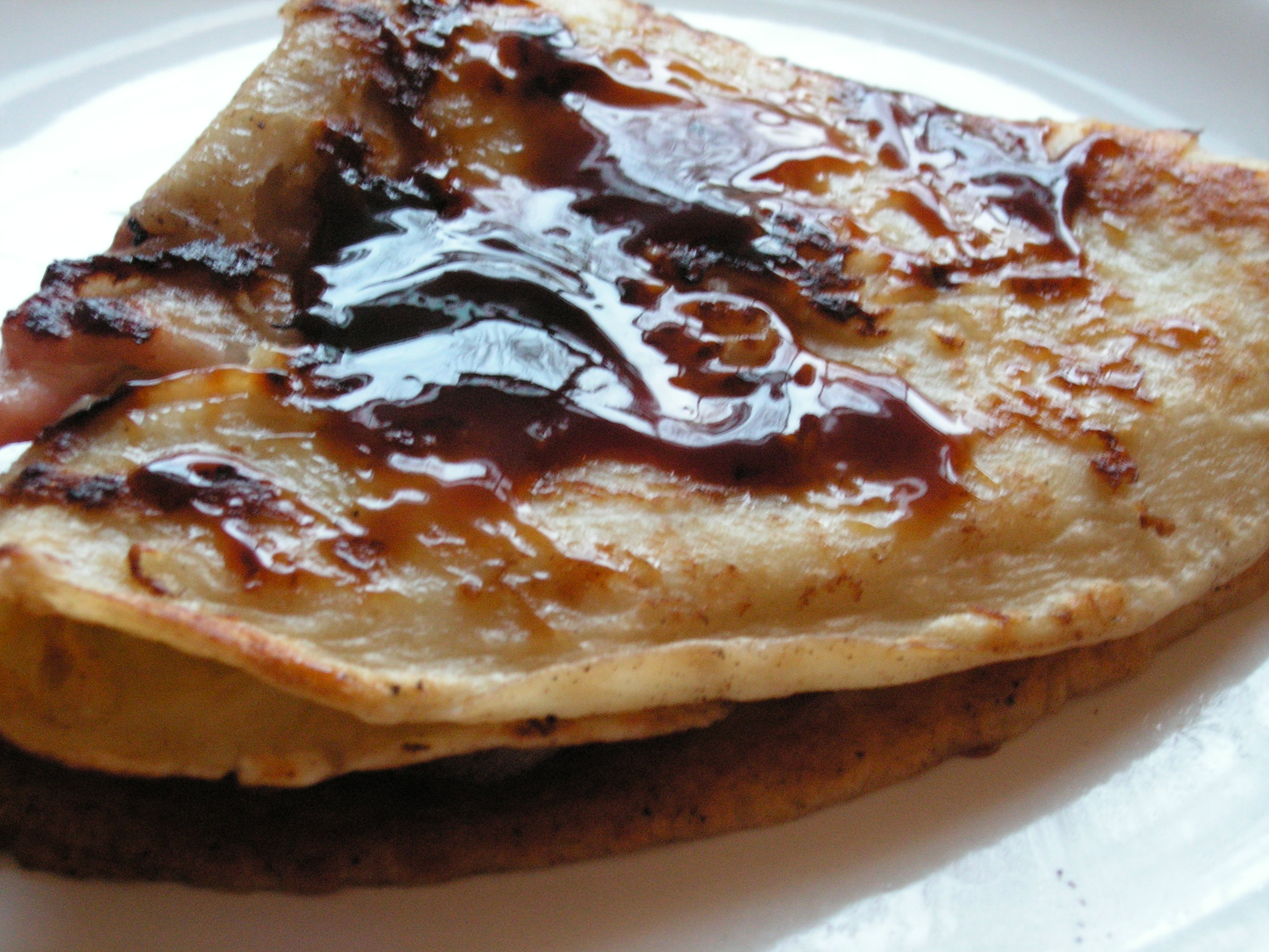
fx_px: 2493
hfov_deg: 28.6
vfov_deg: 21.6
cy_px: 476
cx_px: 634
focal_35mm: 68
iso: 160
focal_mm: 11.4
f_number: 3.3
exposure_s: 1/3
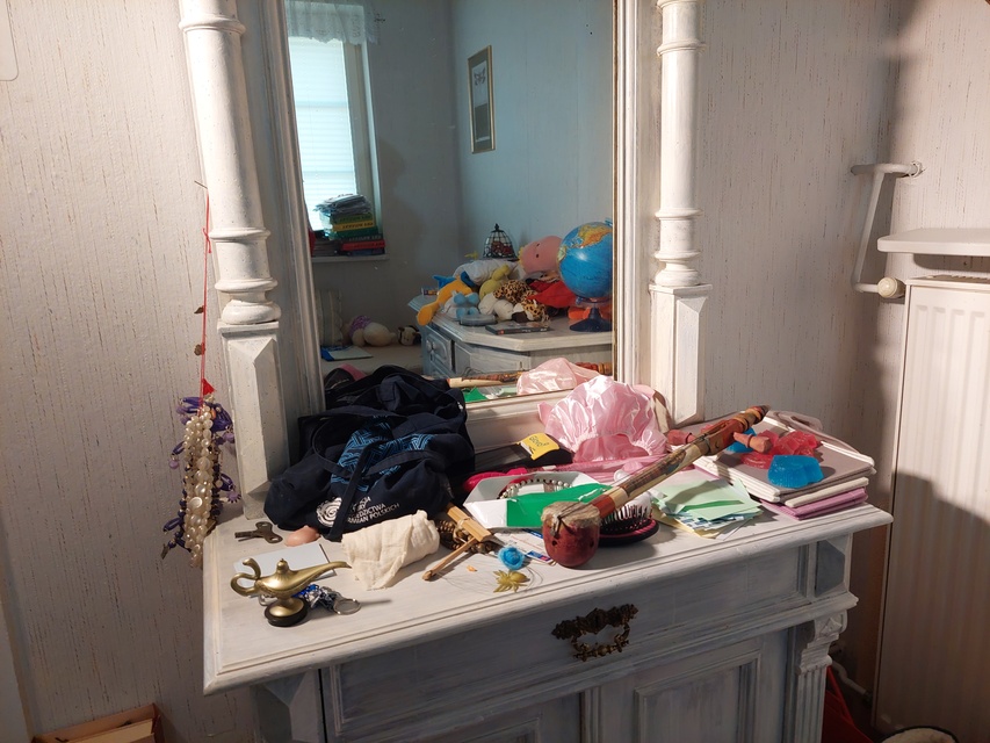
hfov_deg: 69.4
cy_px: 372
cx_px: 495
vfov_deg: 54.9
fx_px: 715
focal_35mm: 25
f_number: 1.8
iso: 200
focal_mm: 5.23
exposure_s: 1/50
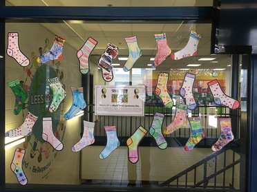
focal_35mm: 29
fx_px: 215
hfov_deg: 61.7
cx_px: 128
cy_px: 96
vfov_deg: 48.2
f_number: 2.2
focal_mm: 4.15
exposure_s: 1/30
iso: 40
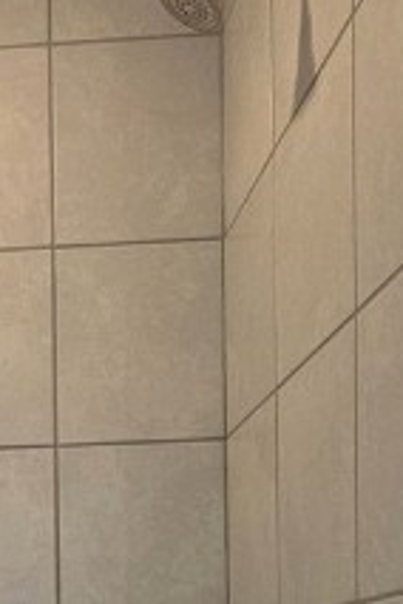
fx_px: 1091
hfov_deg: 19.3
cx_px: -122
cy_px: 785
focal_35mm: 65
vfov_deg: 26.3
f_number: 1.9
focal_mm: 2.2
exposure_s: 1/60.2
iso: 50
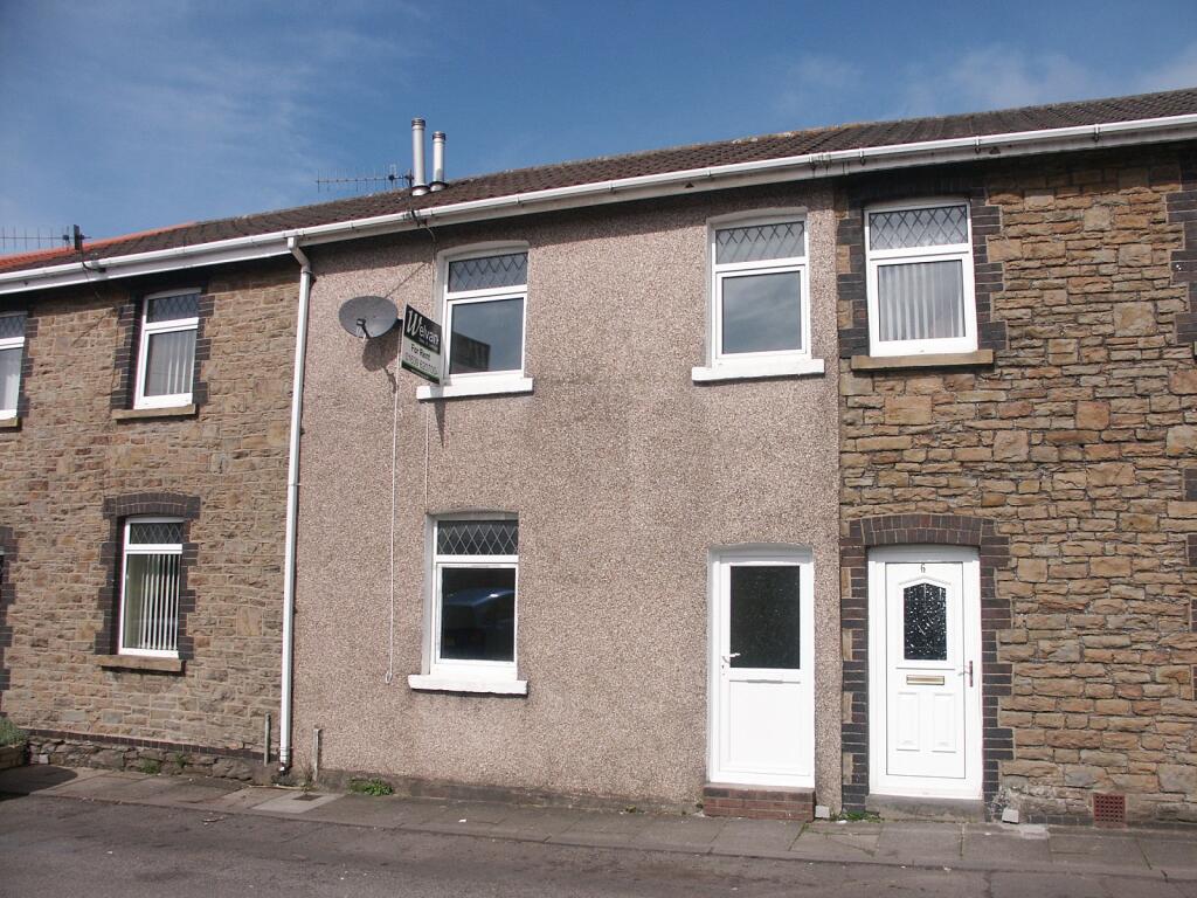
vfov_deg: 49.7
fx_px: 968
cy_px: 449
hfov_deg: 63.4
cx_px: 598
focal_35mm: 28
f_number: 4
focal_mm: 7.33
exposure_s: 1/2000
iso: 100
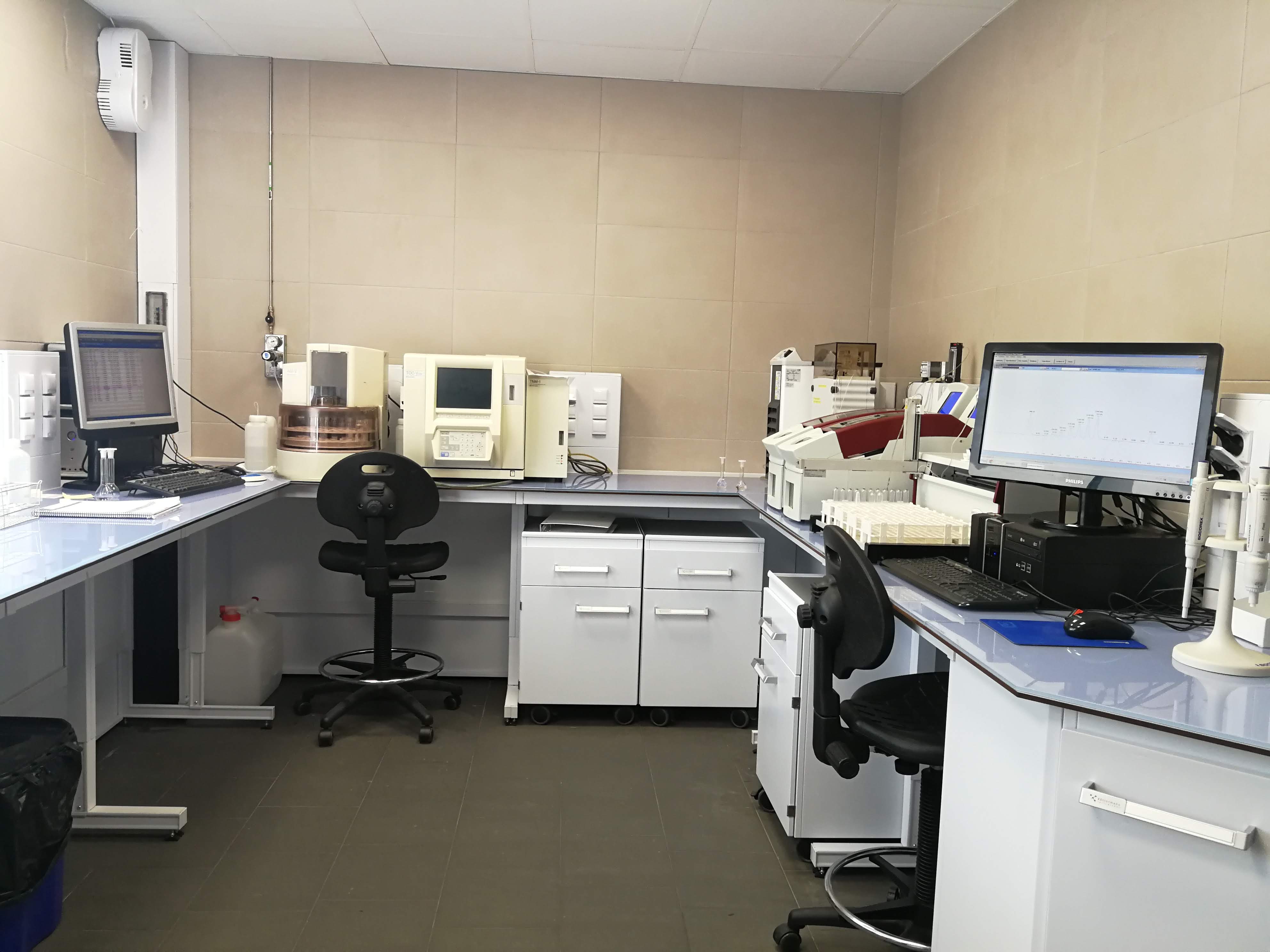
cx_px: 635
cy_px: 476
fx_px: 991
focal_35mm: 27
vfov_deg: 51.4
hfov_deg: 65.3
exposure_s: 1/50
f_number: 2.2
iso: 160
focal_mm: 3.95
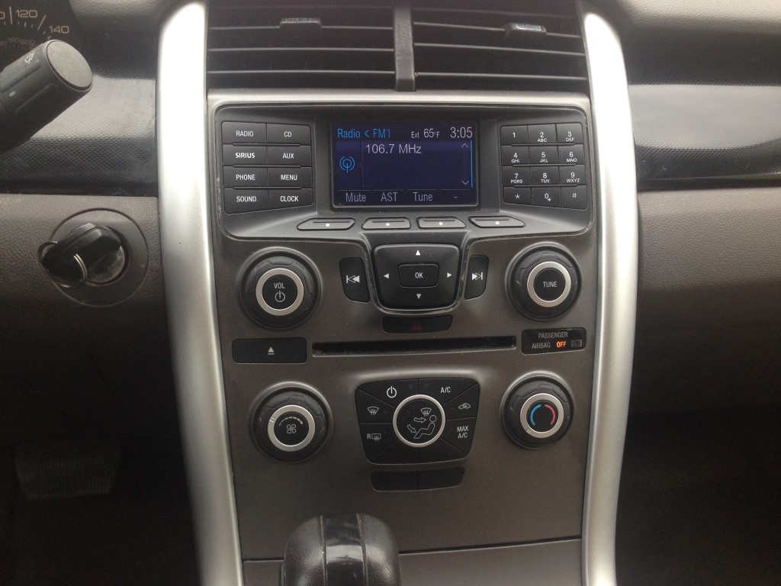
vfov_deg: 42.9
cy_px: 293
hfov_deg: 55.4
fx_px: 745
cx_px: 390
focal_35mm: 33
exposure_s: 1/120
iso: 64
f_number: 2.4
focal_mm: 4.12
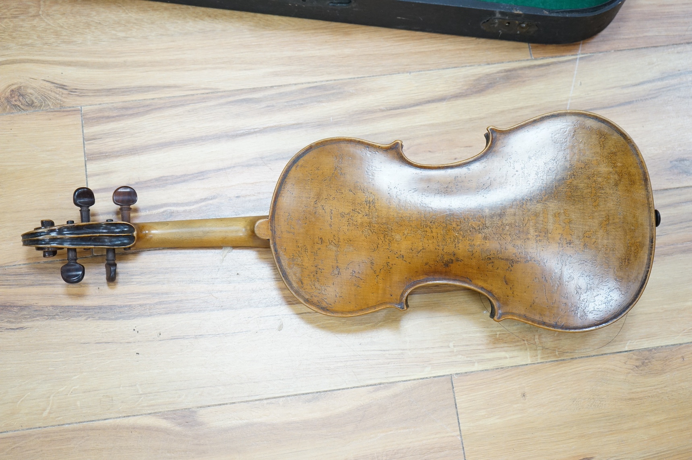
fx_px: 1037
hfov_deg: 36.9
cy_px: 230
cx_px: 346
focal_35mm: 54
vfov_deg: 25.0
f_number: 5.6
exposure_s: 1/80
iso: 2500
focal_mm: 54
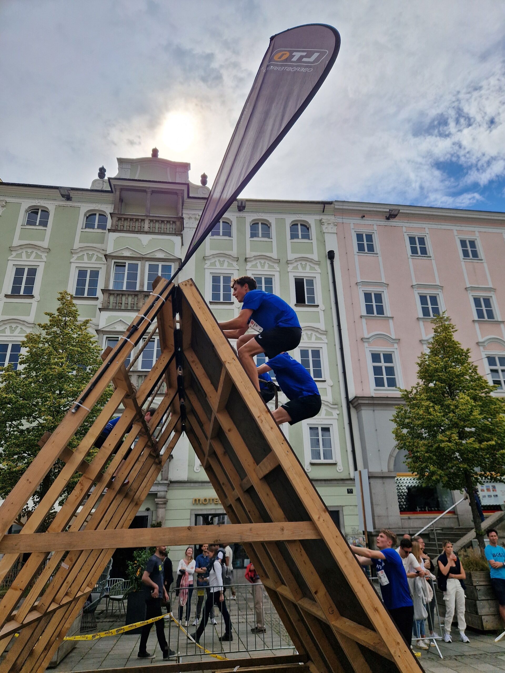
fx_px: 447
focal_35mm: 23
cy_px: 336
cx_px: 252
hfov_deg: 58.9
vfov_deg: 73.9
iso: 50
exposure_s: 1/2376
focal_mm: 5.4
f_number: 1.8
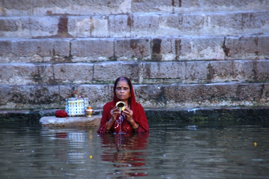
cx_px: 134
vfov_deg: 4.6
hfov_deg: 6.9
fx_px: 2240
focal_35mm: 300
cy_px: 90
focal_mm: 200
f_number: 6.3
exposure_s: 1/40
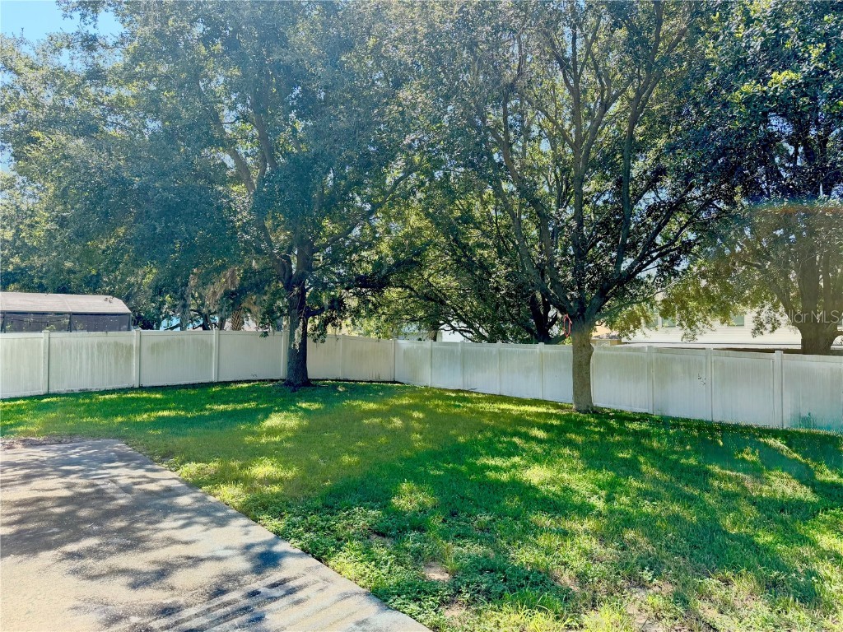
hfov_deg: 71.6
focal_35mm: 24
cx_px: 422
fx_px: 584
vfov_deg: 56.8
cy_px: 316
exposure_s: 1/1211
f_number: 1.78
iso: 100
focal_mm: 6.76
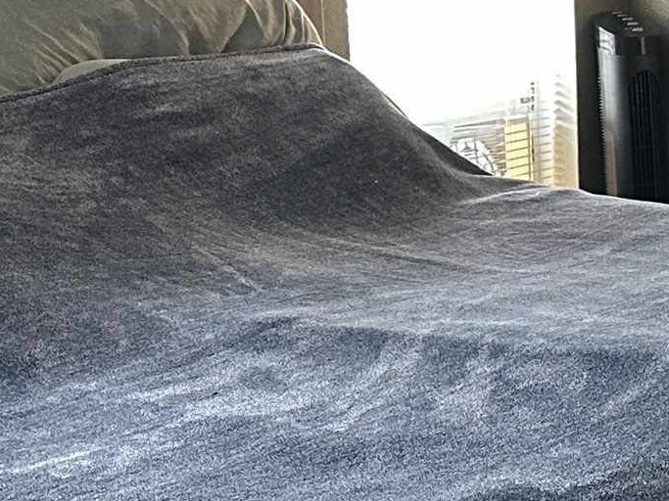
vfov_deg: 13.7
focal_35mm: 108
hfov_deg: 17.8
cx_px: 668
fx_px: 2087
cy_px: 147
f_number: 1.78
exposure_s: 1/60
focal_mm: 6.86
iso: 400
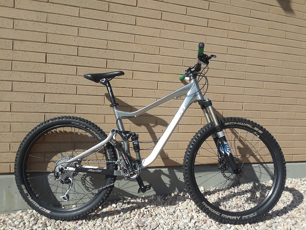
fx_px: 265
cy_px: 115
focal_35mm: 30
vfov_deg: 46.8
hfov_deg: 60.0
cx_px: 153
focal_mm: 2.47
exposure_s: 1/1724
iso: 40
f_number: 1.9
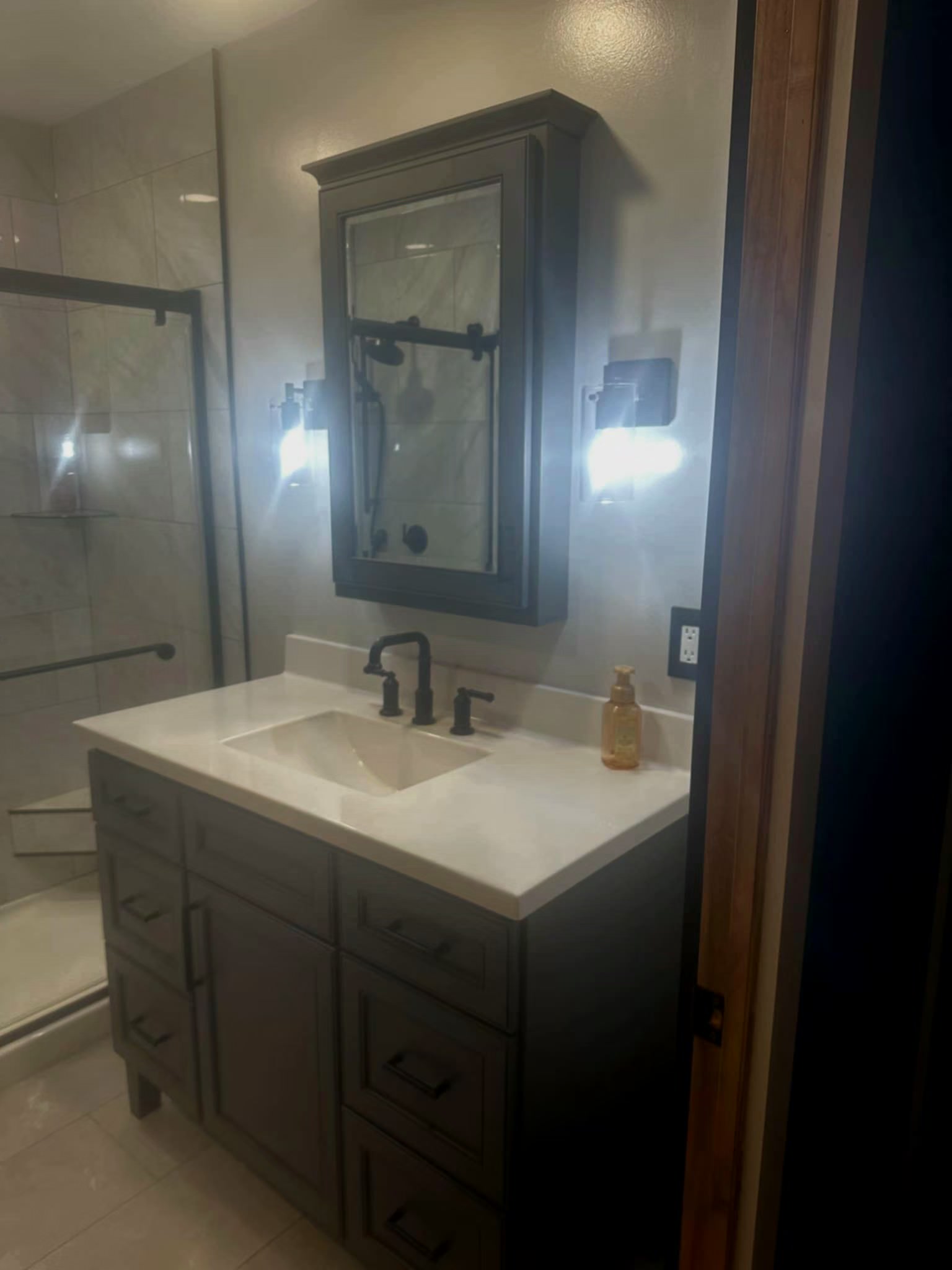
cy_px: 635
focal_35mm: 23
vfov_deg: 73.9
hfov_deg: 58.9
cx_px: 476
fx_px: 843
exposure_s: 1/120
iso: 1250
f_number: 1.7
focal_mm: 6.3
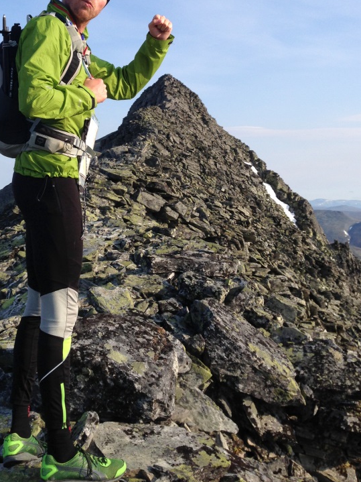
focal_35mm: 47
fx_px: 654
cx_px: 135
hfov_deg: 30.7
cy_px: 142
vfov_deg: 39.7
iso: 50
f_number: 2.4
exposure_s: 1/1178
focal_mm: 4.13
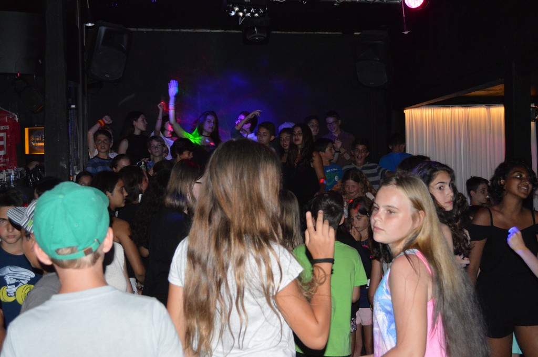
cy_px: 178
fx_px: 762
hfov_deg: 38.9
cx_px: 269
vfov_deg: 26.4
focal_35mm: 51
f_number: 5
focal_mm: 34
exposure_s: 1/60
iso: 3200
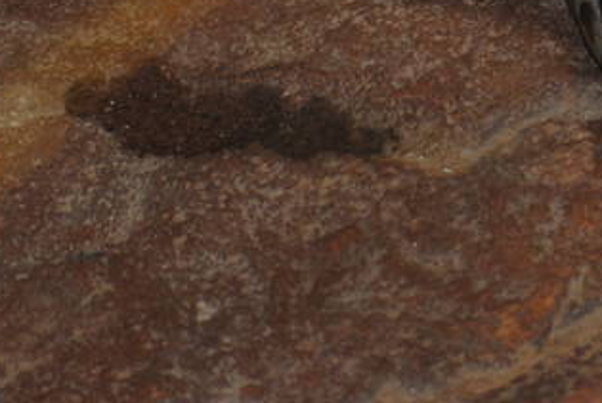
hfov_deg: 4.3
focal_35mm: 473
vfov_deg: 2.9
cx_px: 860
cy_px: -515
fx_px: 7921
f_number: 4.2
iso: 200
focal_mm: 62
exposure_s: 1/60
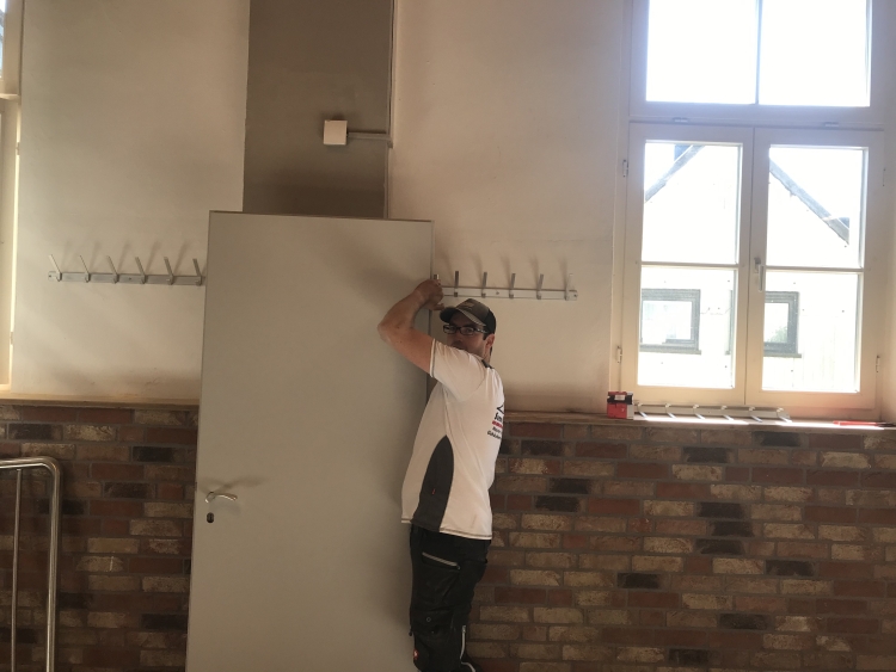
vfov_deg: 49.8
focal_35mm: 28
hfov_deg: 63.4
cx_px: 448
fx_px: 725
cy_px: 336
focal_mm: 3.99
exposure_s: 1/140
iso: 20
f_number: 1.8
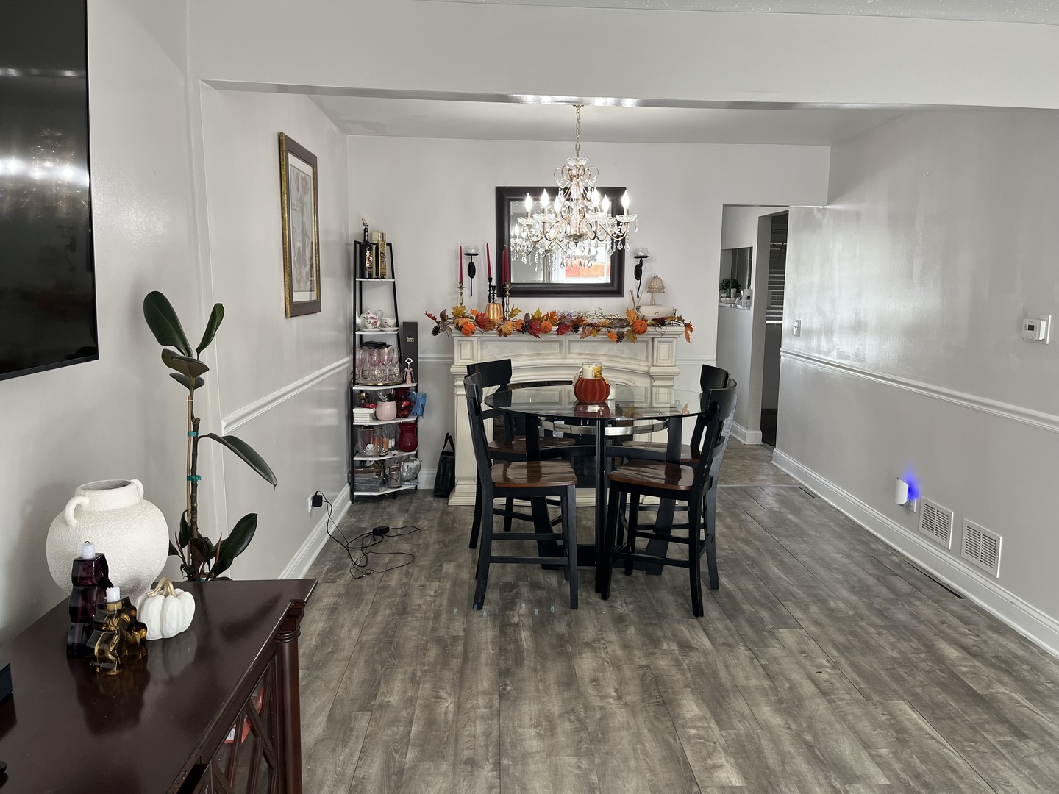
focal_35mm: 26
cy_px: 397
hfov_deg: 67.3
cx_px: 530
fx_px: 795
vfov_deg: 53.1
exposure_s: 1/60
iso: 64
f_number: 1.6
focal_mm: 5.1
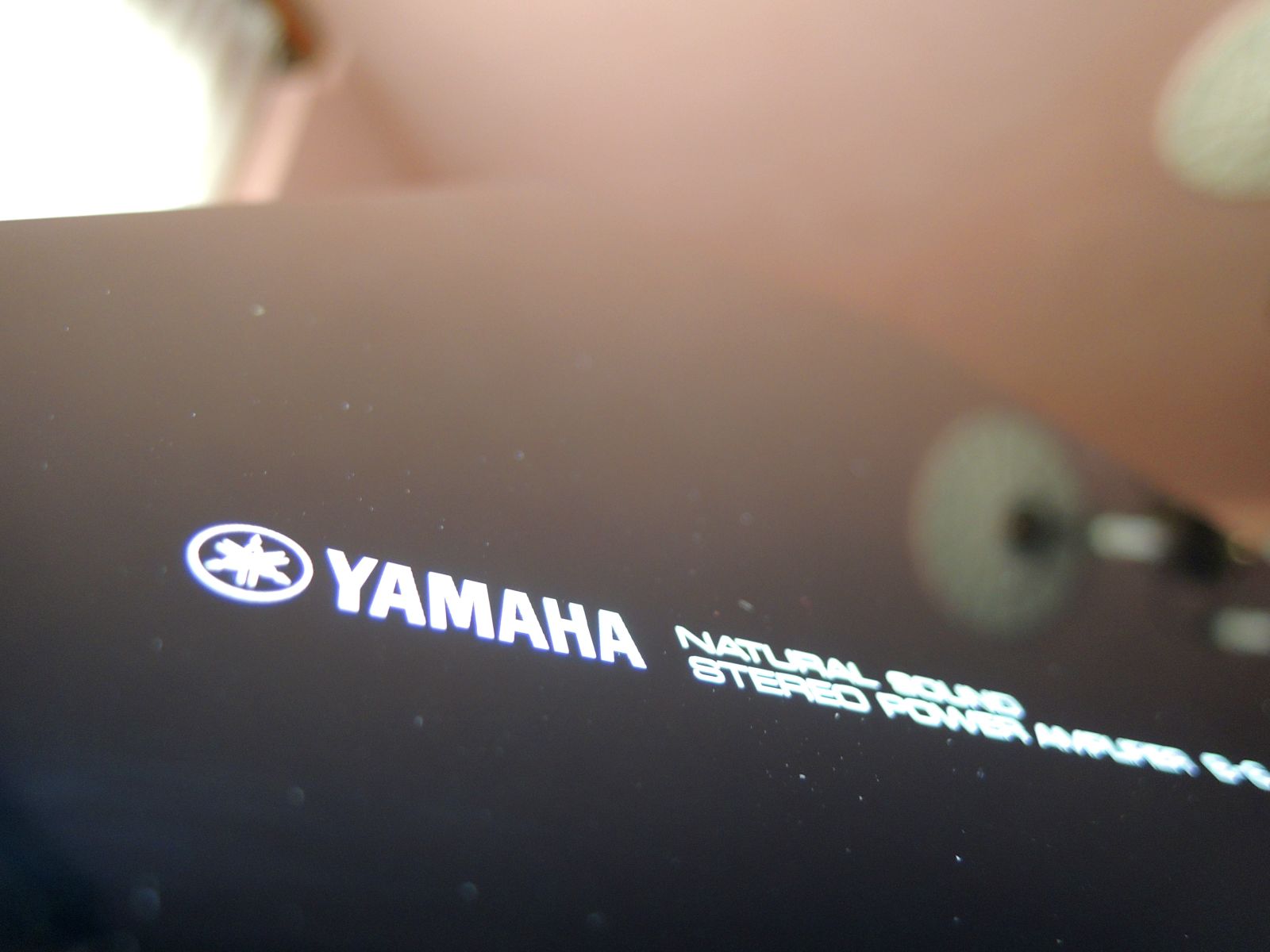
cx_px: 635
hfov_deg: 71.6
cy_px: 476
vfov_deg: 56.8
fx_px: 881
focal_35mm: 24
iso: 250
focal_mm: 4.3
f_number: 1.8
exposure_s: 1/30
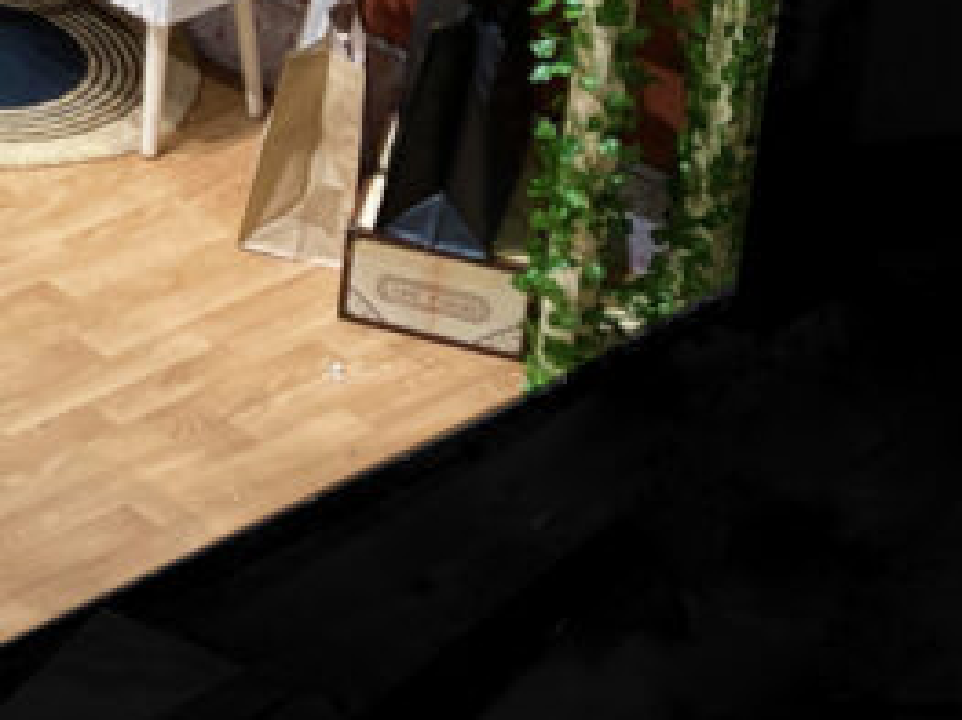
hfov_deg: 14.1
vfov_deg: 12.2
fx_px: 3194
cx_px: -1010
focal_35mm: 115
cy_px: -417
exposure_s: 1/100
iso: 50
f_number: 1.8
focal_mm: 3.99
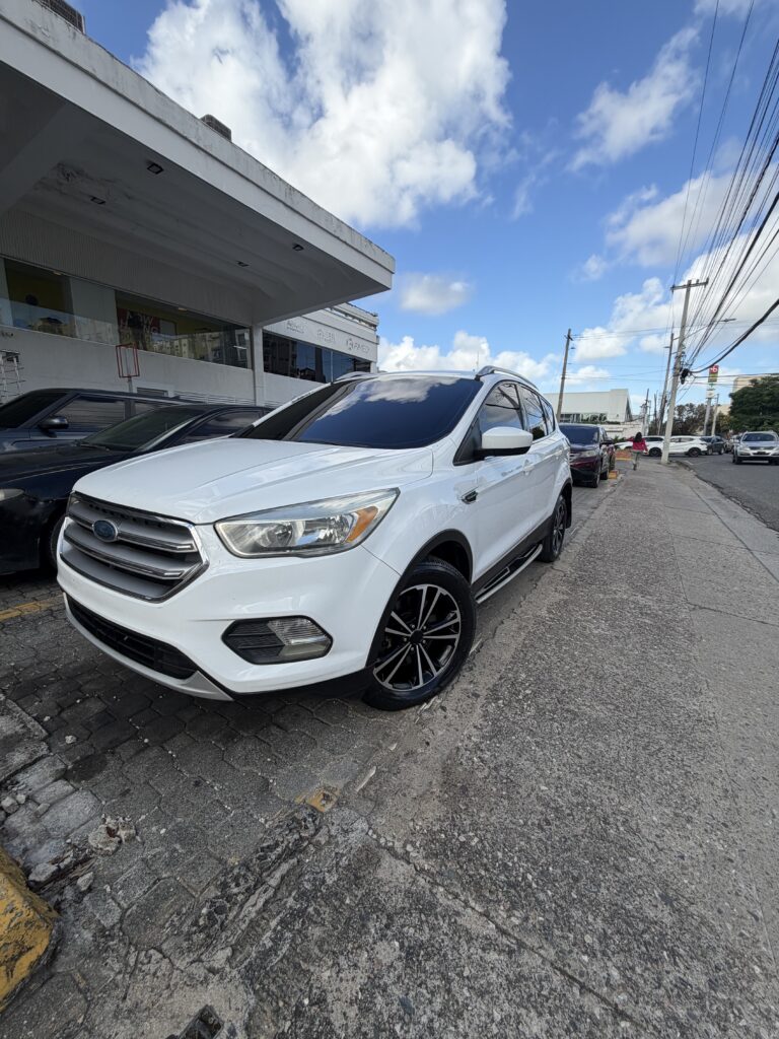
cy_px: 520
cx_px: 390
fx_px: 420
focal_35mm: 14
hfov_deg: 85.7
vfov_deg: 102.1
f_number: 2.2
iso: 32
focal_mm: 2.22
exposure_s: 1/770
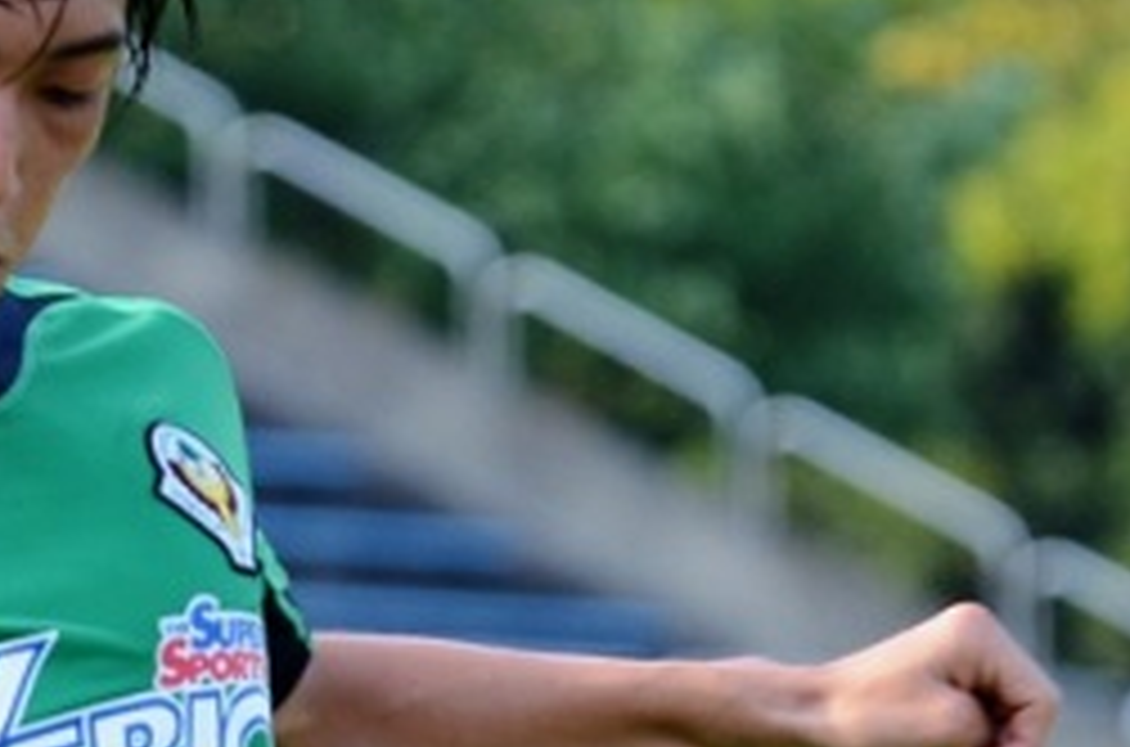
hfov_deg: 2.4
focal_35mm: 870
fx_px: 27235
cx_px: 734
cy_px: 999
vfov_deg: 1.6
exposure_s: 1/640
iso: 720
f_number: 6.3
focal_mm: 155
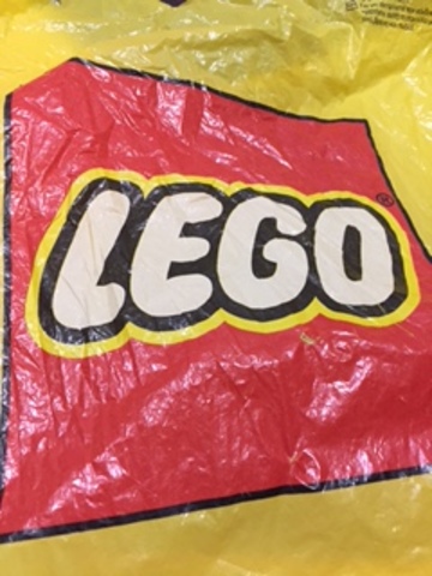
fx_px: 483
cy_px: 288
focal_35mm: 29
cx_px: 216
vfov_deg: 61.7
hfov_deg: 48.2
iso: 250
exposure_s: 1/24
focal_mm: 4.15
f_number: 2.2
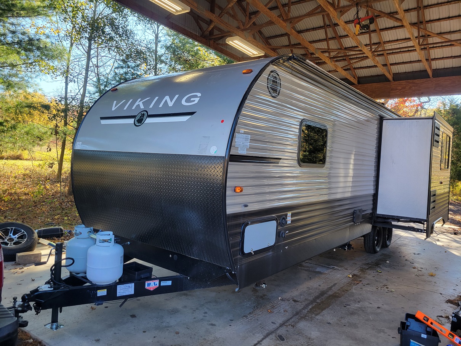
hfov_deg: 67.3
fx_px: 346
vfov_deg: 53.1
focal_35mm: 26
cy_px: 173
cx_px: 230
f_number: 1.8
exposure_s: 1/163
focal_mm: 5.4
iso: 40
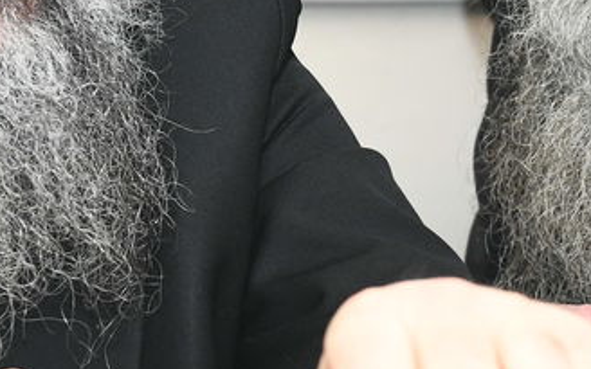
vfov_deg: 7.5
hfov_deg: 12.0
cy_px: -93
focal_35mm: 174
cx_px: 200
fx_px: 2803
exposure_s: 1/125
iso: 1600
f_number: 5
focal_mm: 40
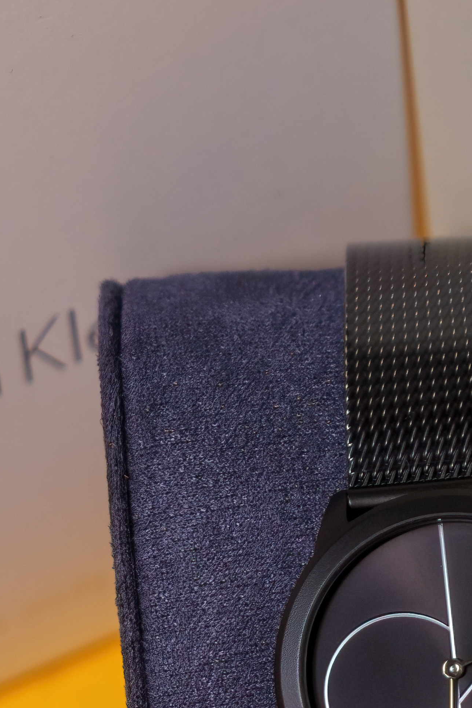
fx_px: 4937
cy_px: 531
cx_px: 532
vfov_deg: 8.2
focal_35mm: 251
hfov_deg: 5.5
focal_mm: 70
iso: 160
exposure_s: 1/60
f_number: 4
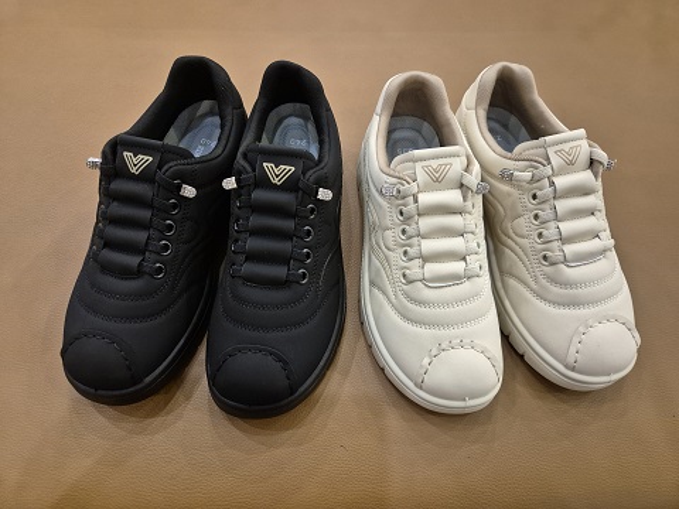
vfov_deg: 58.9
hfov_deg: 73.9
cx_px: 340
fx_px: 451
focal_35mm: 23
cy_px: 254
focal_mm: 5.4
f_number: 1.8
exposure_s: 1/120
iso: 800
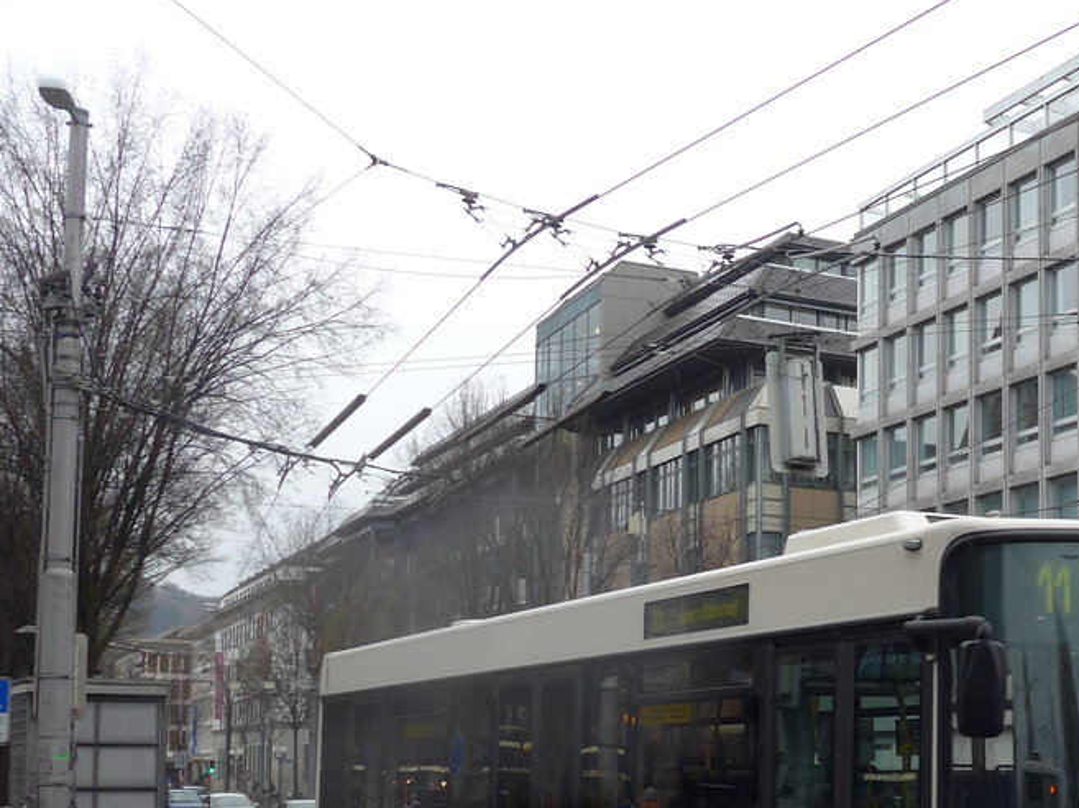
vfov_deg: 26.9
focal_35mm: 53
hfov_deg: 34.6
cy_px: 668
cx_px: 920
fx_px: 1651
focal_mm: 6
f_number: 2.8
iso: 100
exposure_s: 1/250
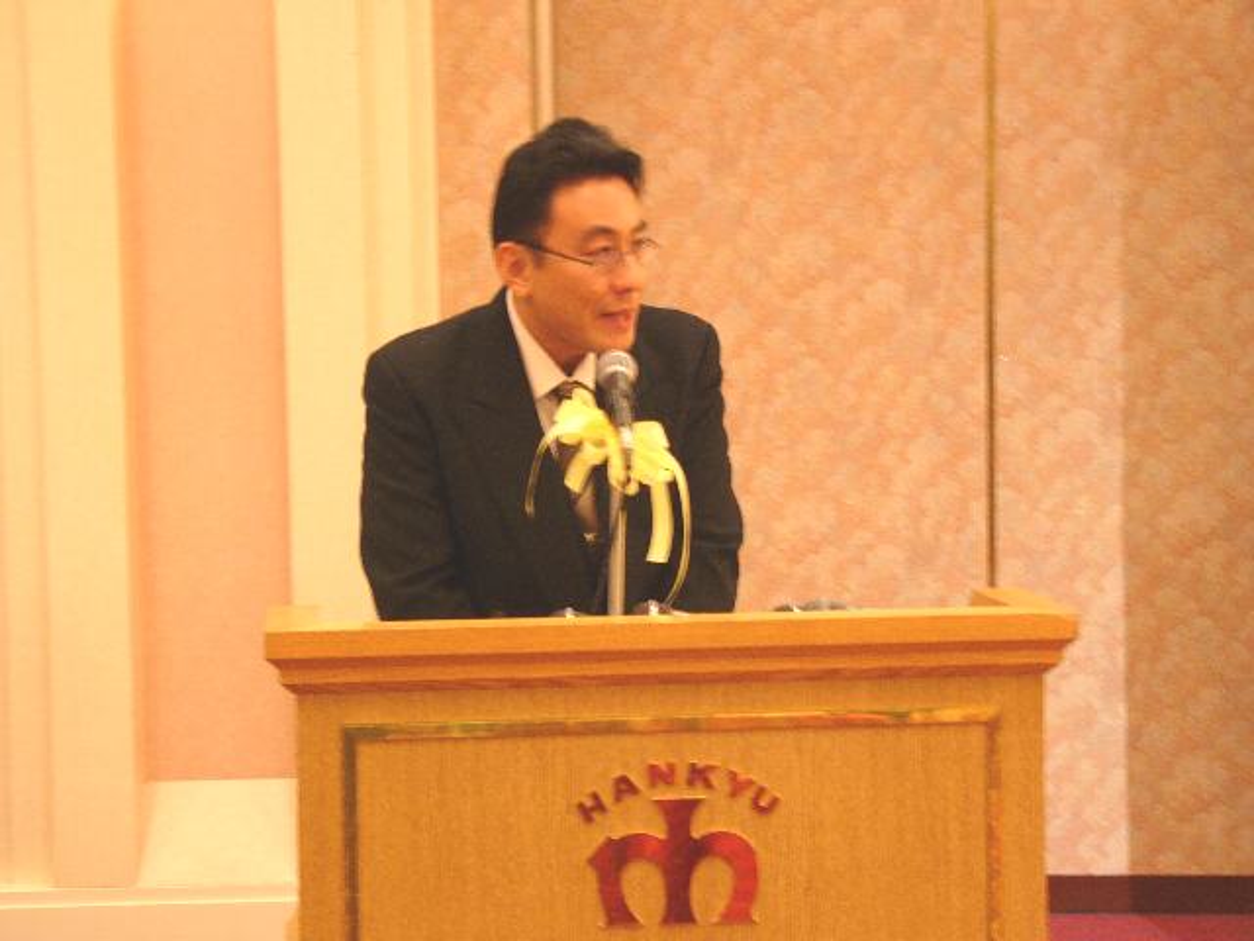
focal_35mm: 73
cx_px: 627
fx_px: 2644
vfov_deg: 20.2
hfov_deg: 26.7
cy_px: 470
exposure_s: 1/10
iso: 100
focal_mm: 12.1
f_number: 2.8
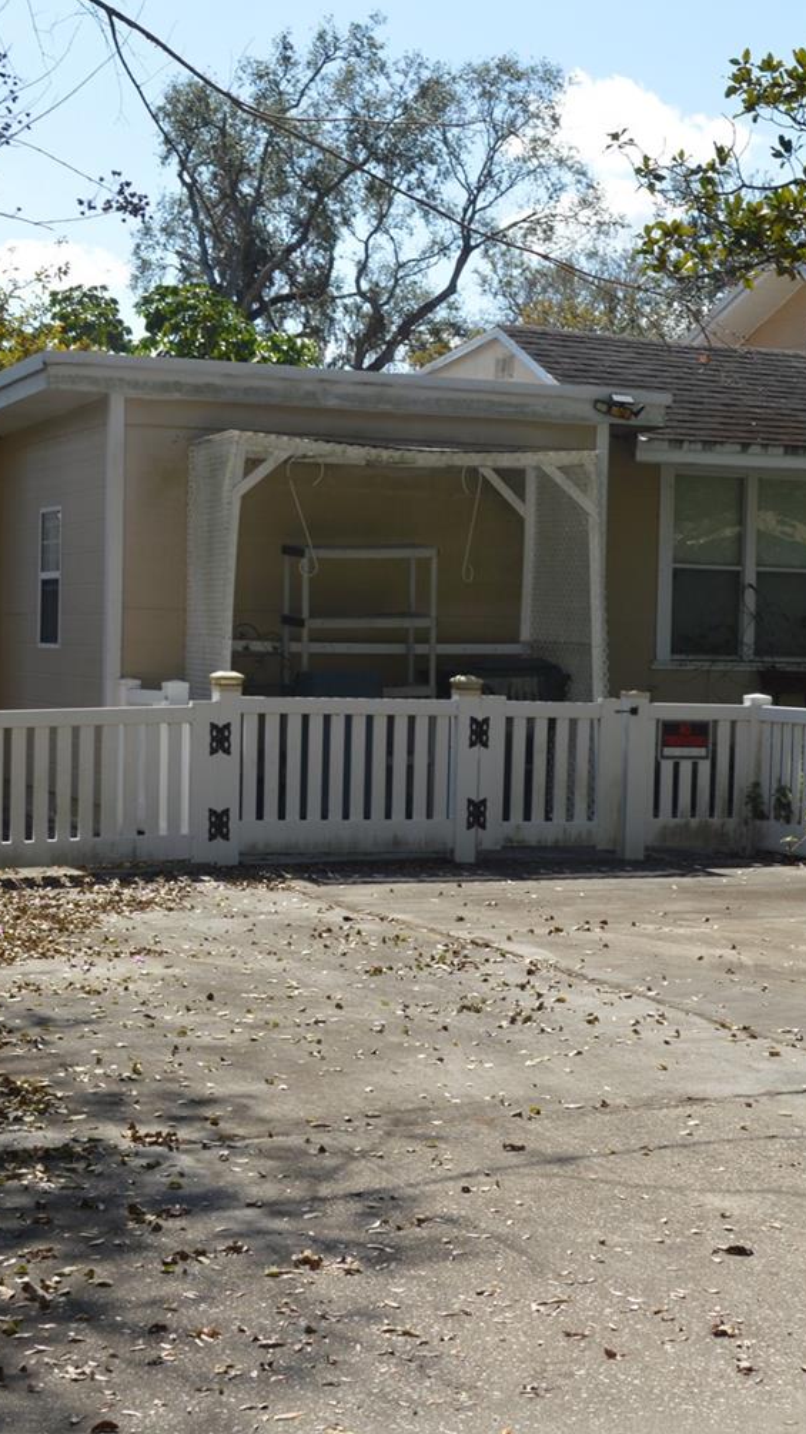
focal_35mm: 65
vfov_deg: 32.4
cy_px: 733
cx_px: 575
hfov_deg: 18.4
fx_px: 2471
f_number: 8
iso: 100
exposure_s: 1/200
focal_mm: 26
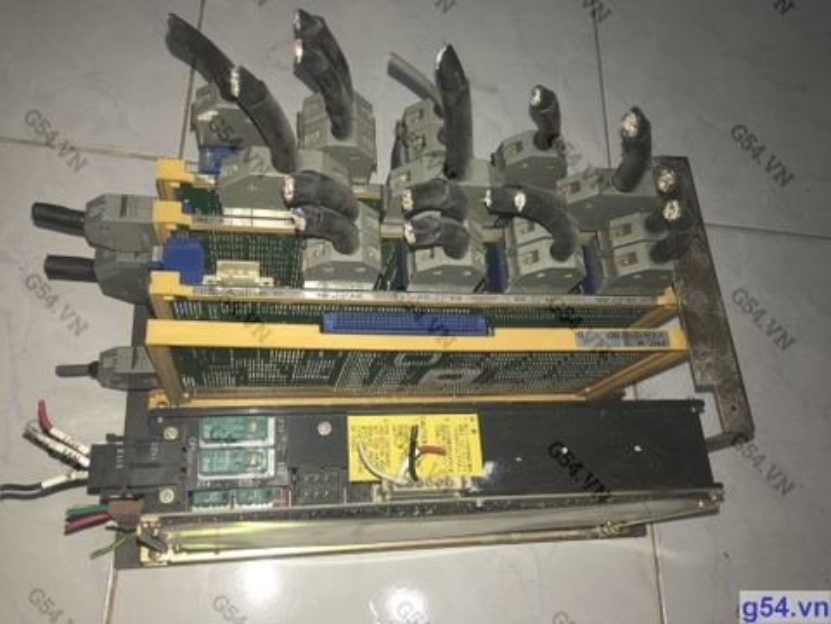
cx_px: 416
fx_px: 696
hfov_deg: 61.7
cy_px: 312
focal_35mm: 29
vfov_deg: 48.2
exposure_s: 1/17
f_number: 2.2
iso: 32
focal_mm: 4.15
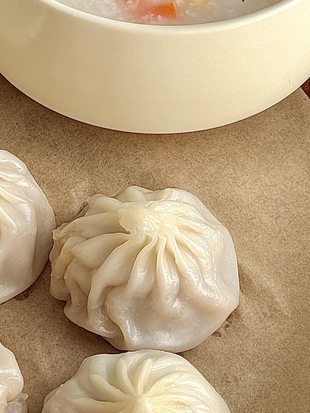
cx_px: 64
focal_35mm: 137
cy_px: 177
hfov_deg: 10.8
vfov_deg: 14.4
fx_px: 1636
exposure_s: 1/136
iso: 64
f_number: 1.78
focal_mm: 6.76
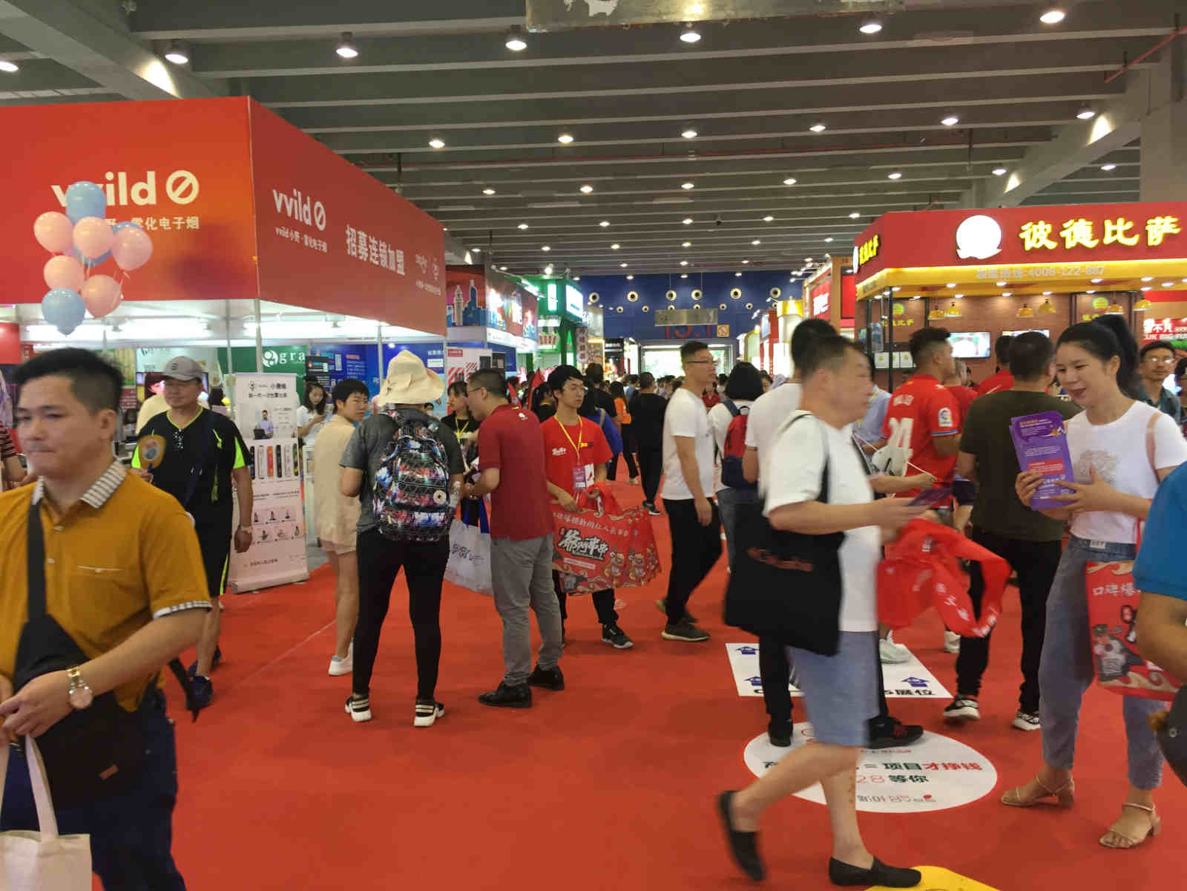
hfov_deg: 61.7
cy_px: 446
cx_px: 594
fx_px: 994
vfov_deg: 48.2
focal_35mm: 29
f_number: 2.2
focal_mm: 4.15
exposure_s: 1/33
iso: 100
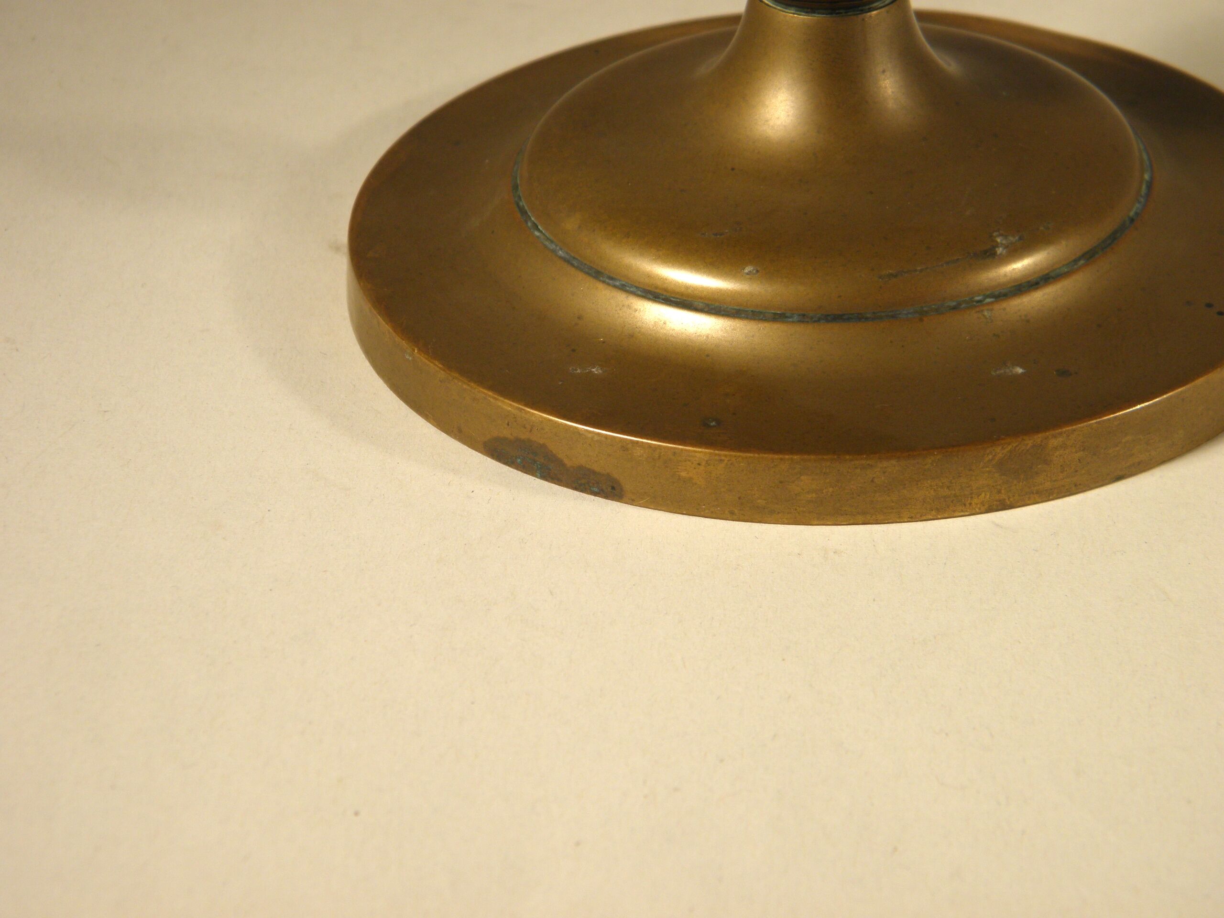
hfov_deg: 24.4
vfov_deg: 18.4
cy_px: 459
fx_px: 2829
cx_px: 612
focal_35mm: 80
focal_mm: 14.3
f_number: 4.4
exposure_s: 1/60
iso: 100
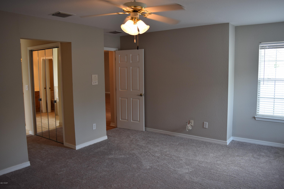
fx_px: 213
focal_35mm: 27
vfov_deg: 47.9
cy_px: 94
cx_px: 142
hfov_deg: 67.4
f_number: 4.5
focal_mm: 18
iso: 400
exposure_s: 1/80
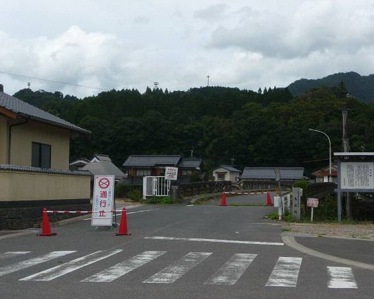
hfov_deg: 29.1
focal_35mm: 65
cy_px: 150
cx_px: 199
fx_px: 719
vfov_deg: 23.5
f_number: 4.5
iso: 100
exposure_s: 1/1000
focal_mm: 10.5
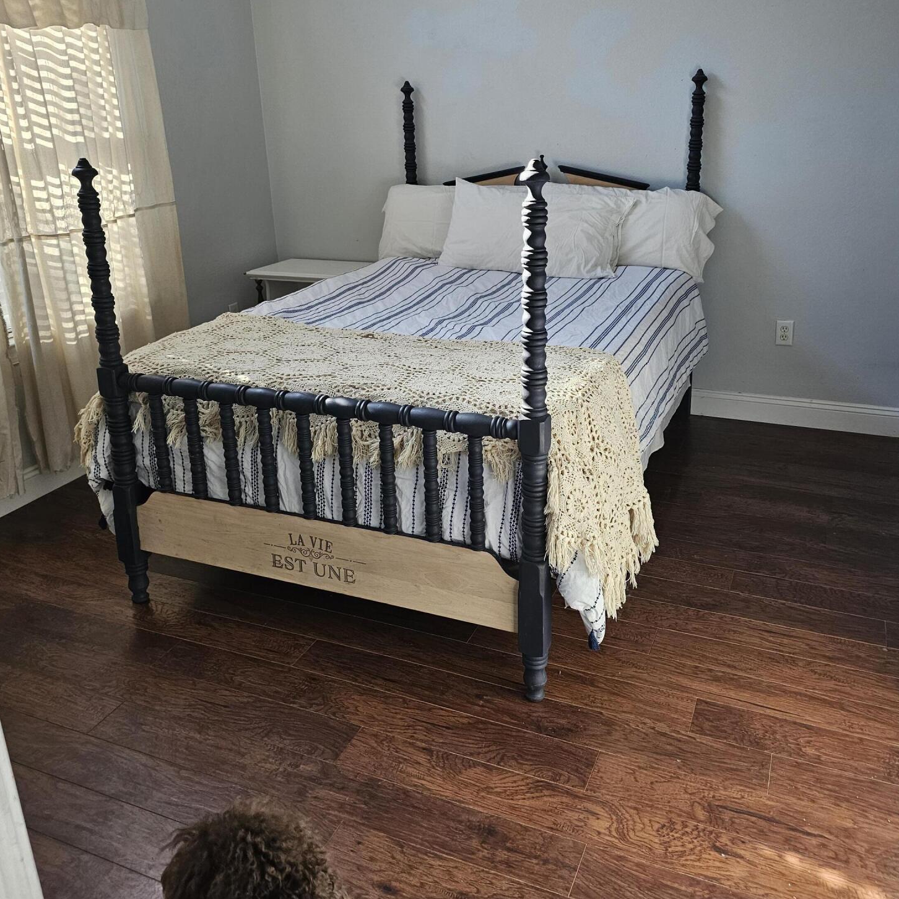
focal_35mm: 28
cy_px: 370
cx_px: 461
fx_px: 823
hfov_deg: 57.3
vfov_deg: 57.0
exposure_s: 1/359
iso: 160
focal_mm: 6.3
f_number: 1.7
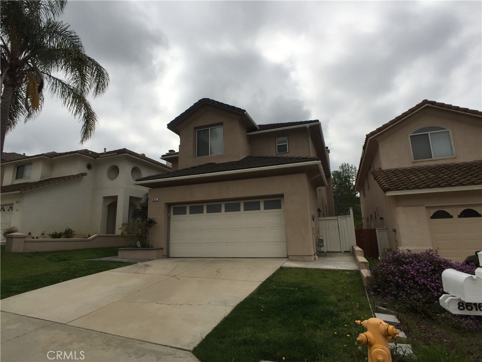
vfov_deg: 48.2
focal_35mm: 29
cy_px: 181
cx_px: 241
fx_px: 404
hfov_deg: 61.7
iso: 32
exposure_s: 1/4405
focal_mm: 4.15
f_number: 2.2
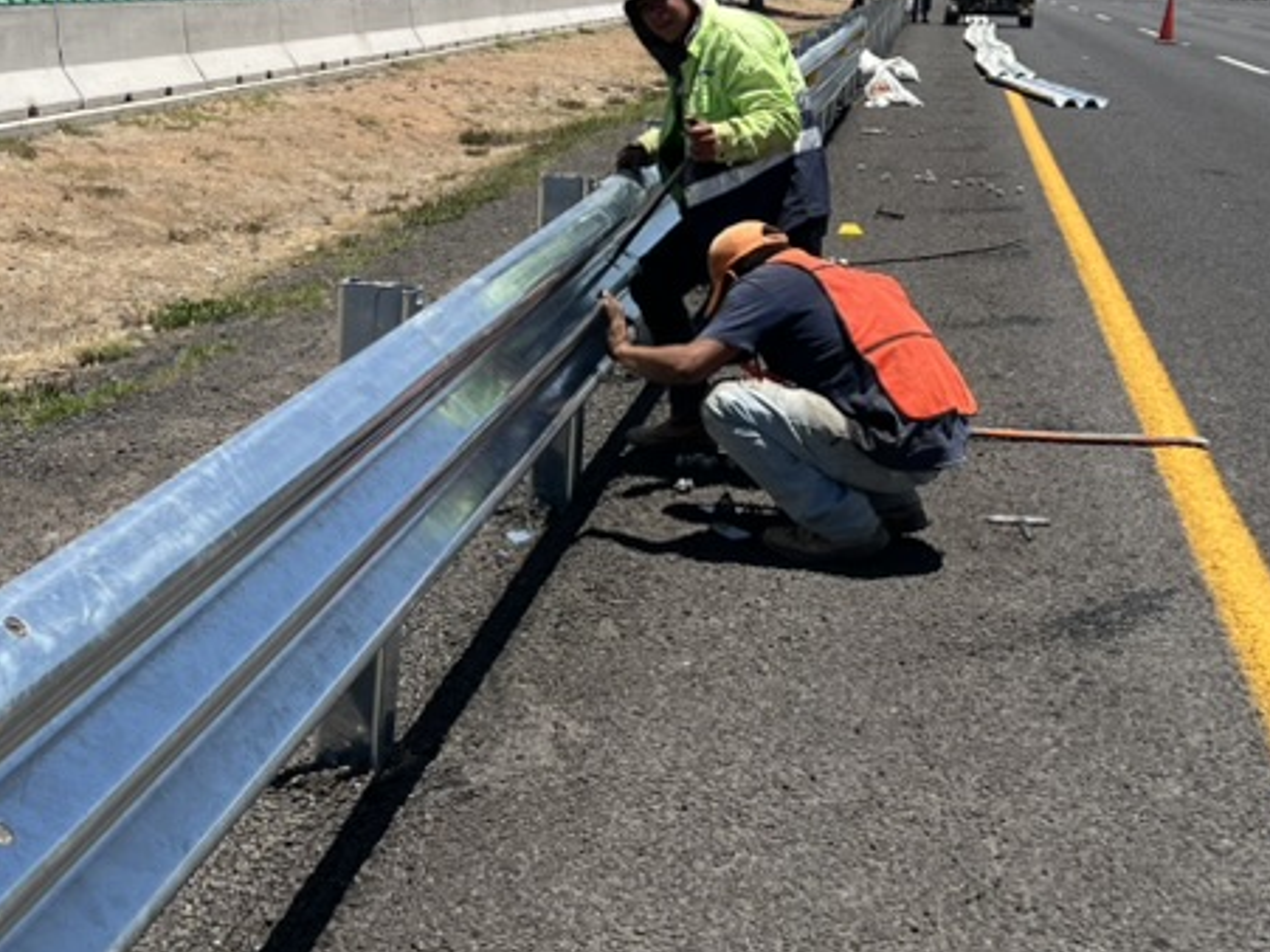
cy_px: 437
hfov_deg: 32.4
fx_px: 2164
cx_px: 403
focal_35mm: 59
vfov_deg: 24.8
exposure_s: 1/3831
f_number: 1.5
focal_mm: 5.7
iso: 50
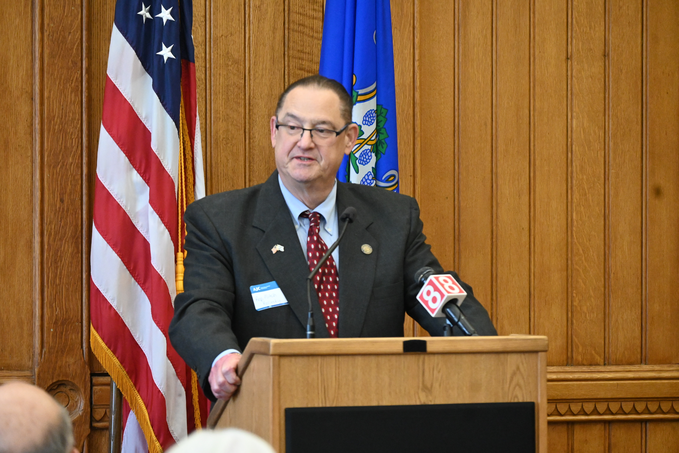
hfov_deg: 9.1
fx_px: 4243
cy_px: 226
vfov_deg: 6.1
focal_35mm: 225
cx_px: 340
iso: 5000
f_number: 5.3
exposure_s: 1/125
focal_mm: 150
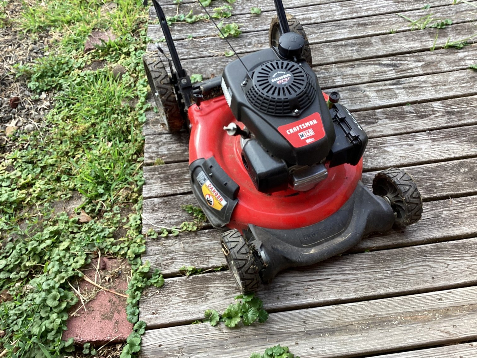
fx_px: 427
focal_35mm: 31
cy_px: 179
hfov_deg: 58.3
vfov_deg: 45.4
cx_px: 238
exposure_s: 1/252
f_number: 2.4
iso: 25
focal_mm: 3.3
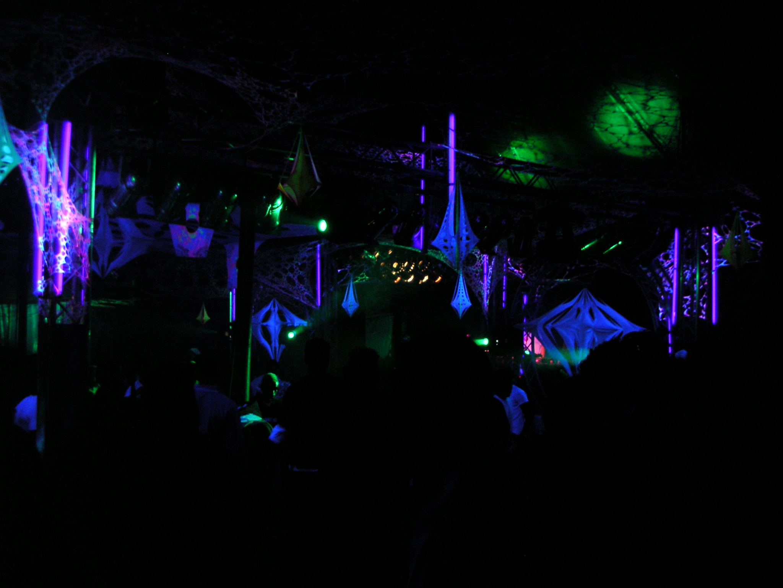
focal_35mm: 38
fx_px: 860
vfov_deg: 37.7
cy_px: 294
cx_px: 392
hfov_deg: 49.0
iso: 200
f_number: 2.8
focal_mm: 6
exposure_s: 1/10
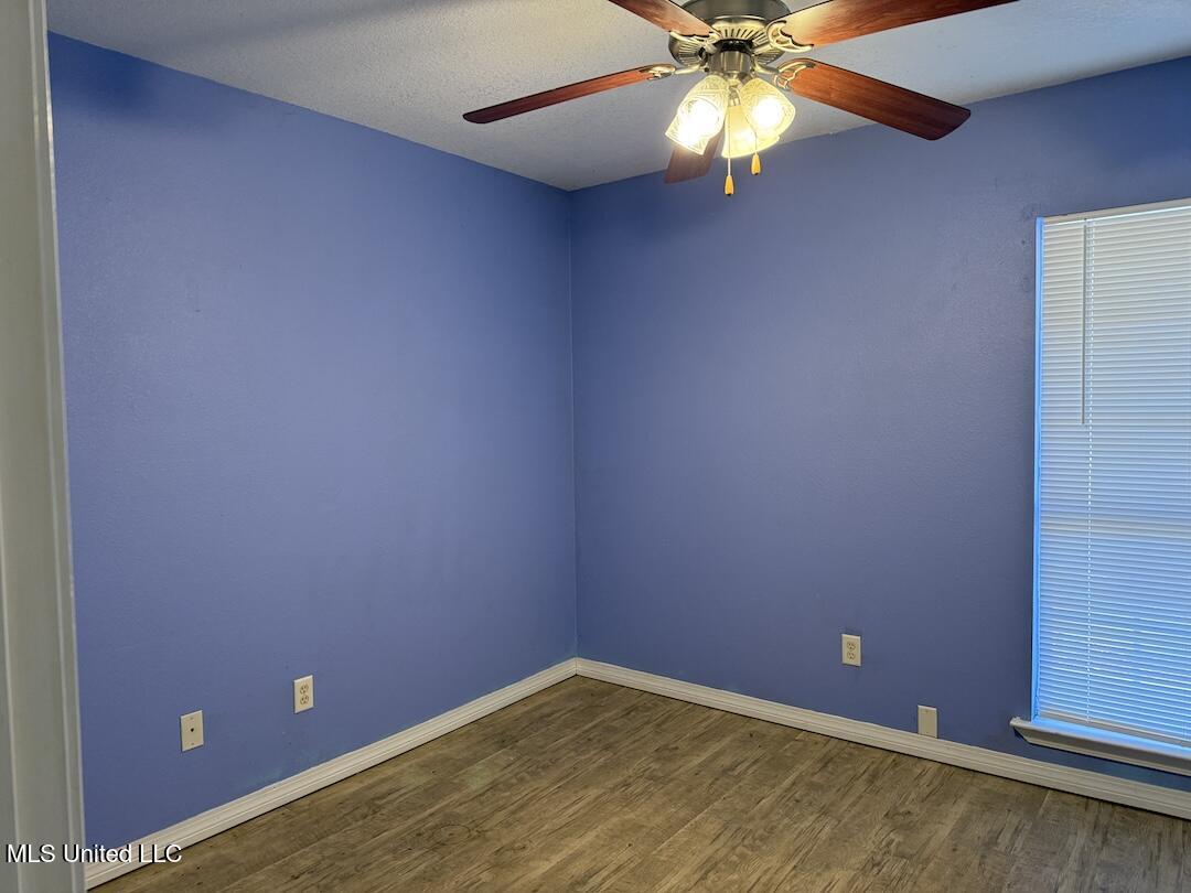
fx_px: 826
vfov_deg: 56.8
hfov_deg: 71.6
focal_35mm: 24
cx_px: 596
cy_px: 446
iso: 250
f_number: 1.78
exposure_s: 1/60
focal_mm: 6.76
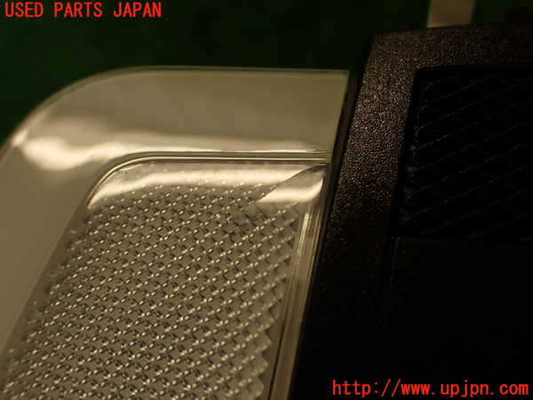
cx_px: 266
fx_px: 493
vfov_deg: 44.2
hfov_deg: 56.8
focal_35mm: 32
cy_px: 200
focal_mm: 5.79
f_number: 3.2
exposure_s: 1/80
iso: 100
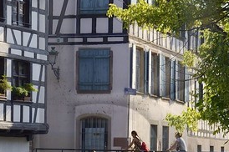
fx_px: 966
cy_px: 104
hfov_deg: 13.4
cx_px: 18
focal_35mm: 152
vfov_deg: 9.0
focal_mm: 26
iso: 100
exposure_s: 1/250
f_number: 7.1
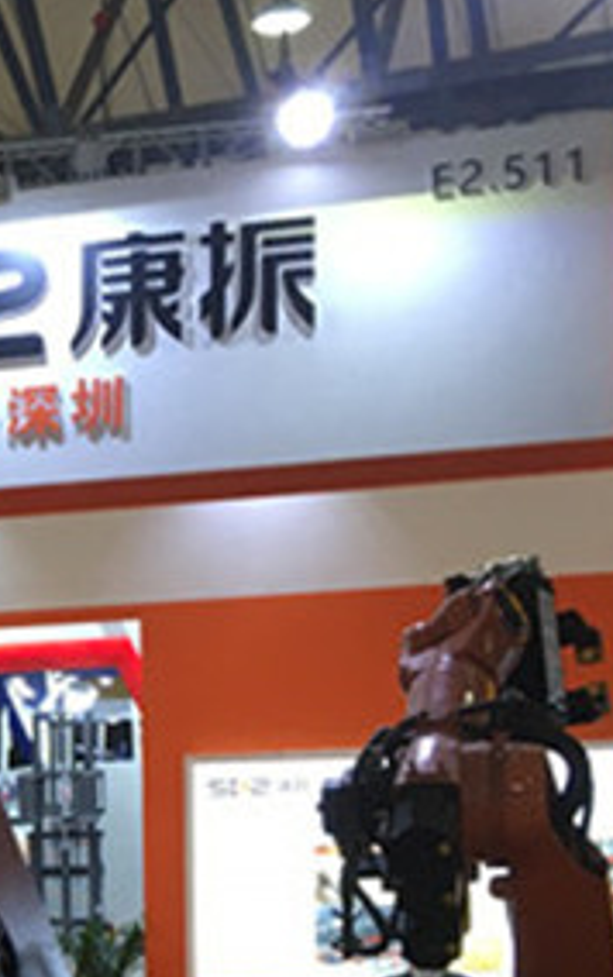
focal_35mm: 106
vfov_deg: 19.3
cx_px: -789
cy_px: 872
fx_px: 2828
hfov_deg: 10.8
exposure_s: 1/33
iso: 32
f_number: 2.2
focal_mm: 4.15
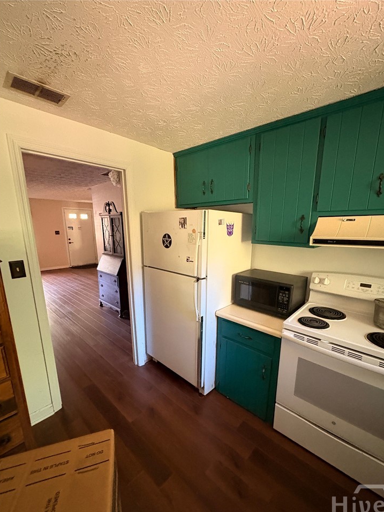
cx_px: 200
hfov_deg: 81.7
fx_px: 222
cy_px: 274
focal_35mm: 15
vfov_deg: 98.0
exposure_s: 1/40
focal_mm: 2.22
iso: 1000
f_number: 2.2
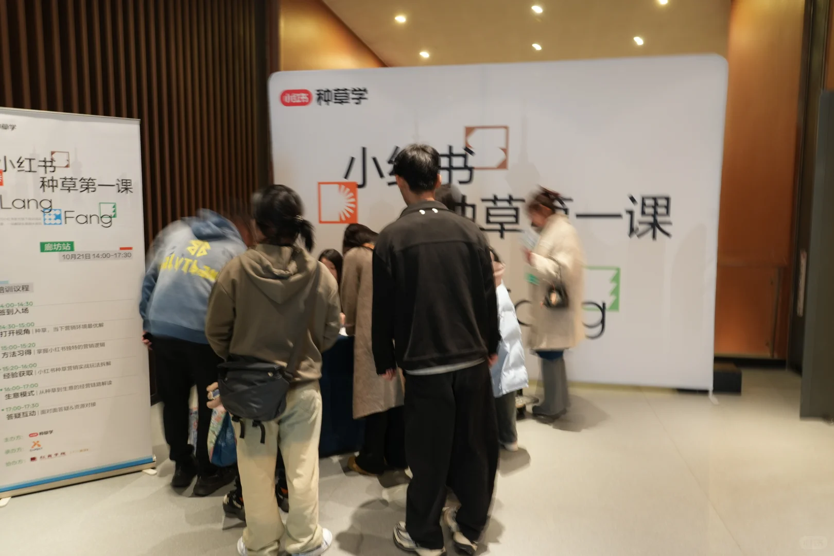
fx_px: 602
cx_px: 417
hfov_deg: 69.4
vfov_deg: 49.6
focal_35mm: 26
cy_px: 278
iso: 500
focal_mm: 26
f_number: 6.3
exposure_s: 1/1.6
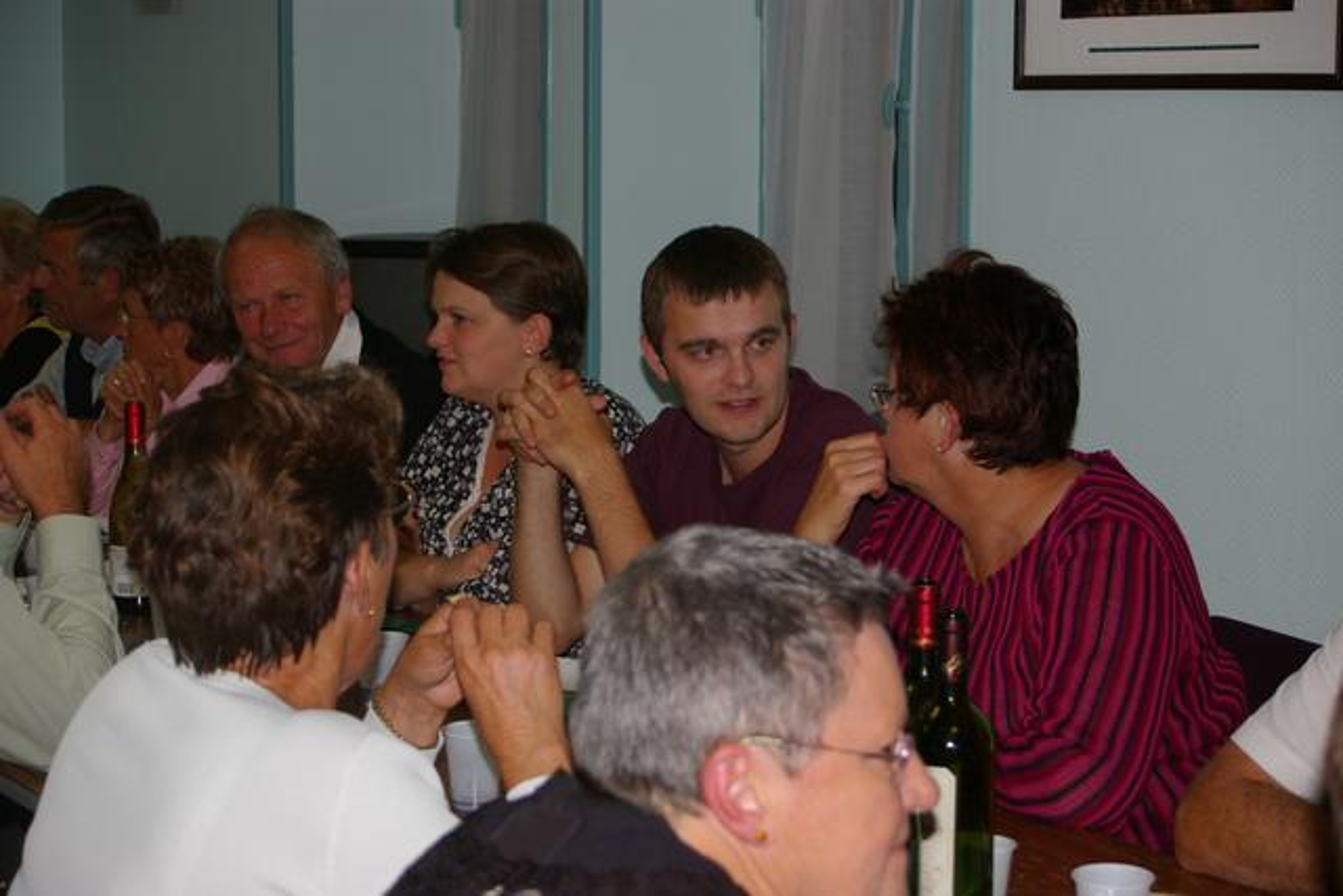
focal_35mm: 75
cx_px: 672
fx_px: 2798
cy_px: 448
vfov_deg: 18.2
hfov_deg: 27.0
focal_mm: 50
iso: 200
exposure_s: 1/60
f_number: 5.6
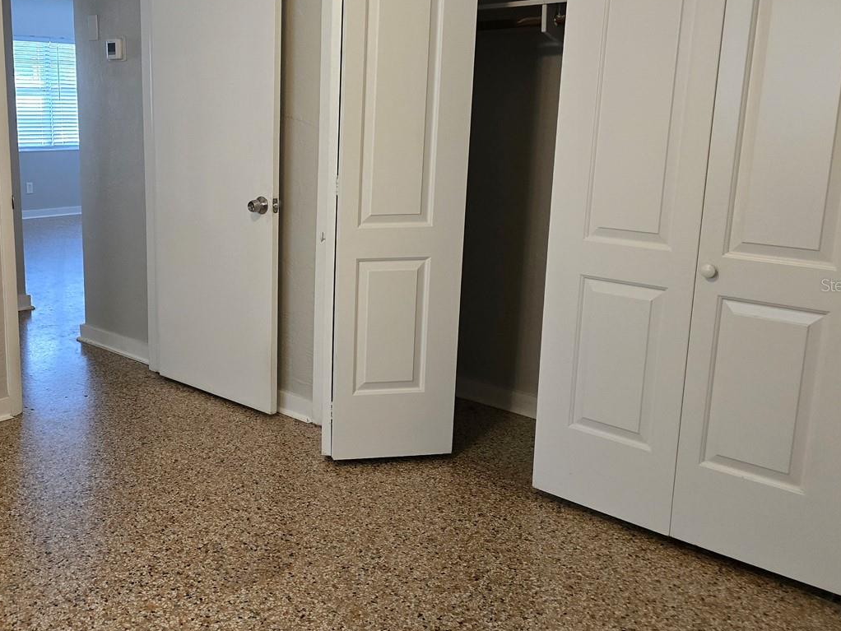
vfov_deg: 39.6
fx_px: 875
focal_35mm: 36
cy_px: 285
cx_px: 240
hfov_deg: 49.8
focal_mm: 6.3
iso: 640
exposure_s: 1/120
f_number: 1.7
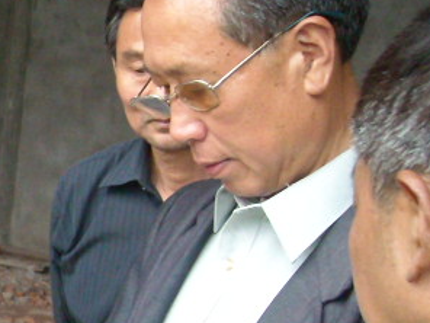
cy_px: 316
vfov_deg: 12.1
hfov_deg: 14.9
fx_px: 1503
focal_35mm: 121
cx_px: -246
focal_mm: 5.7
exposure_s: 1/38
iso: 400
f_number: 2.8
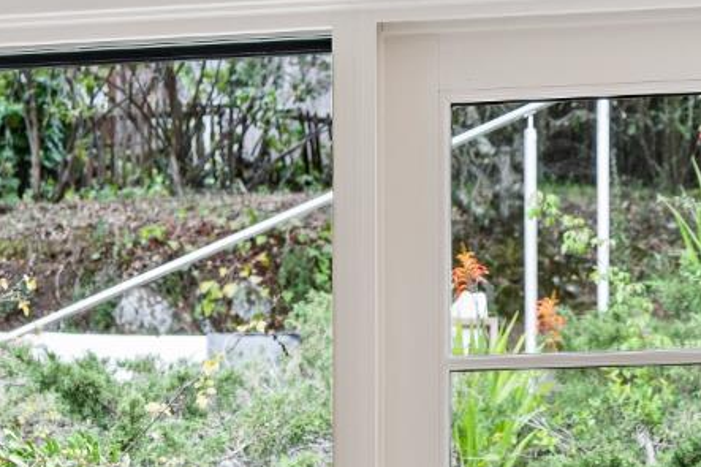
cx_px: 323
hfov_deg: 16.8
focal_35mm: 122
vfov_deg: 10.7
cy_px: 747
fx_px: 2375
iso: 500
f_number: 5
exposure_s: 1/100
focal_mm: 36
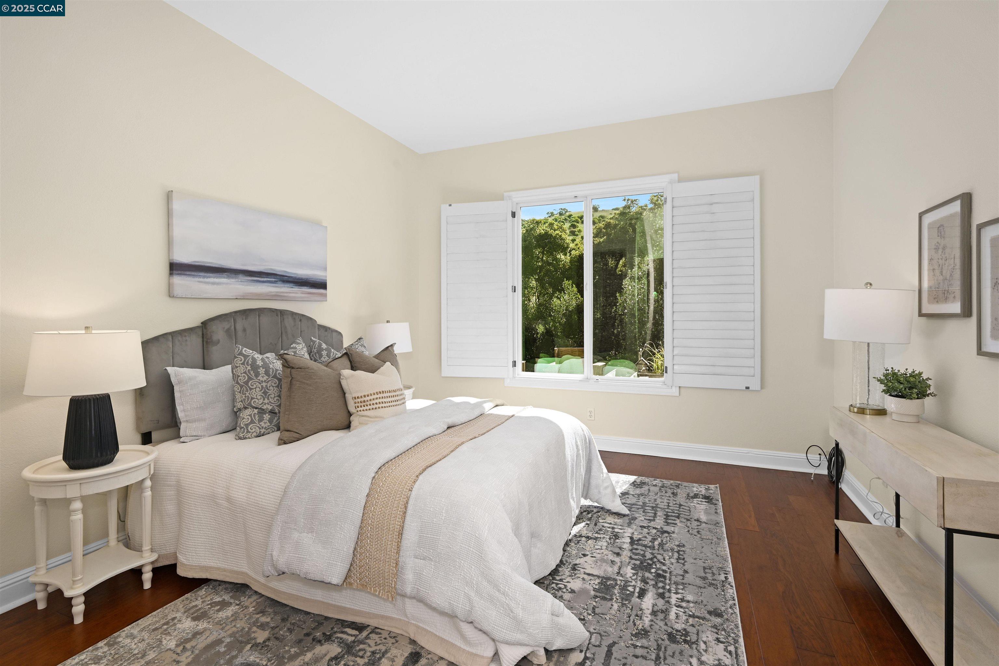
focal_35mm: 16
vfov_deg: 73.7
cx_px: 500
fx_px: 444
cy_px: 333
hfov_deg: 96.7
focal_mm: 16
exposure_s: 1/50
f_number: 10
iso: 320
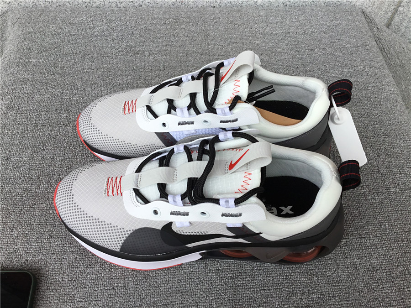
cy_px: 154
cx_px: 206
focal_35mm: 31
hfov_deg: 58.4
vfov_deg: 45.4
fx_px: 368
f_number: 2.4
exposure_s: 1/372
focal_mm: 3.3
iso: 25
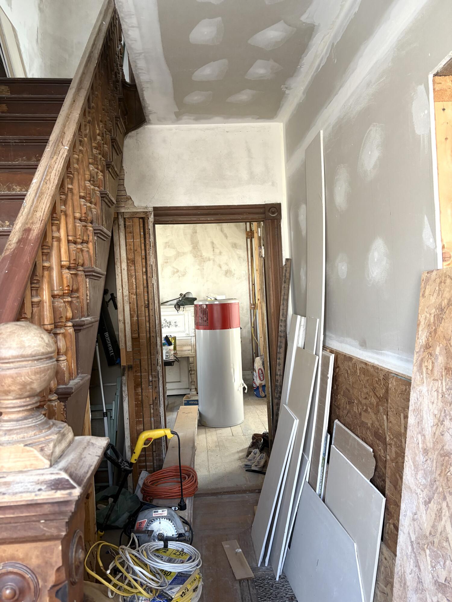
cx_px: 226
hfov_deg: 53.1
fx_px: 453
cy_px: 301
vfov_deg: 67.3
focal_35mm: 26
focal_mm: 5.96
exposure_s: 1/60
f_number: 1.6
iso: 200
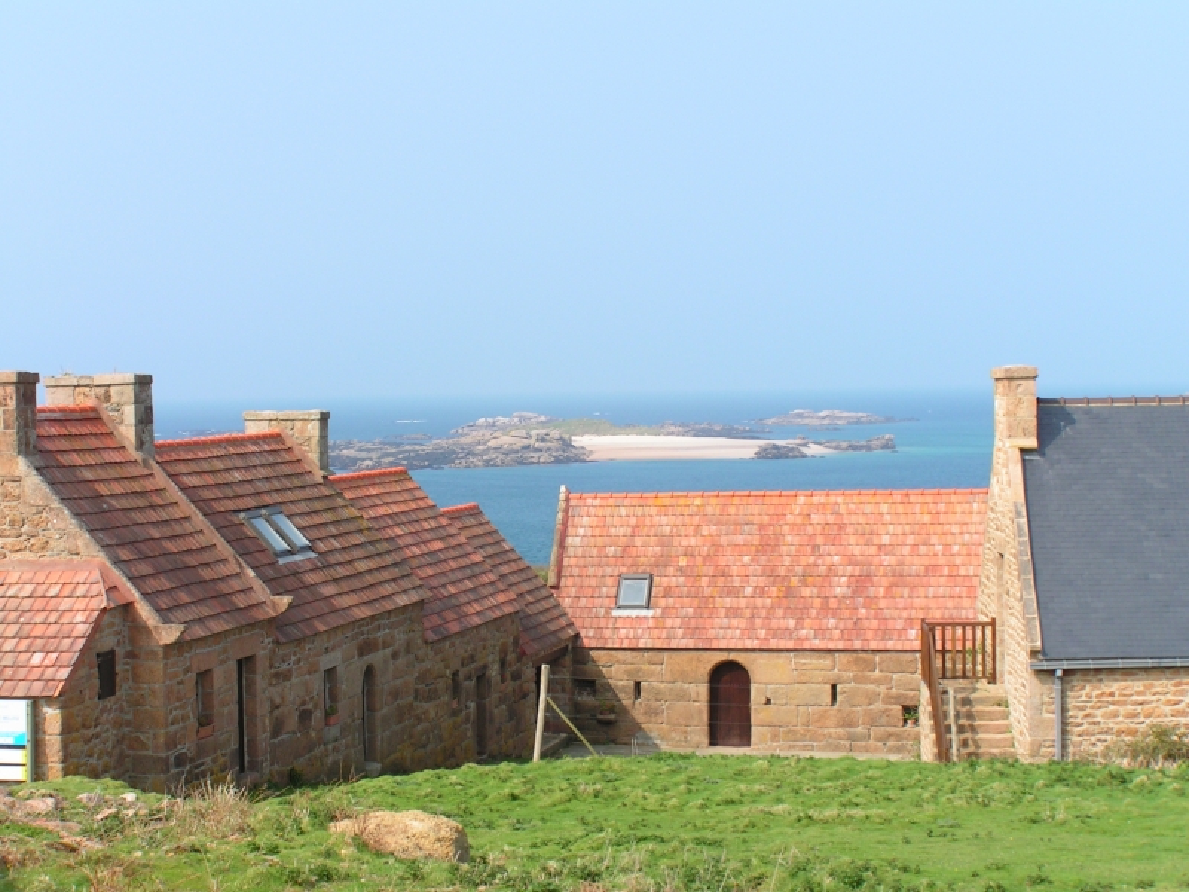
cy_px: 446
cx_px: 594
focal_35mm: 72
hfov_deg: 27.0
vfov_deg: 20.4
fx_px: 2473
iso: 50
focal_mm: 12.1
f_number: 5.6
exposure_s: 1/200
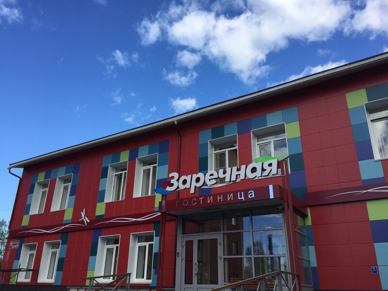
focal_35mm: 29
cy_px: 146
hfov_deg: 61.7
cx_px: 194
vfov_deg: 48.2
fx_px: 325
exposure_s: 1/879
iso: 32
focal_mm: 4.15
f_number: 2.2
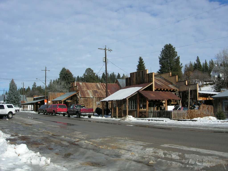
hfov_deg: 49.0
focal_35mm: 38
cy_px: 86
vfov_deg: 37.7
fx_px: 250
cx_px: 114
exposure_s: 1/718
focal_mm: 7.8
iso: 64
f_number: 4.8
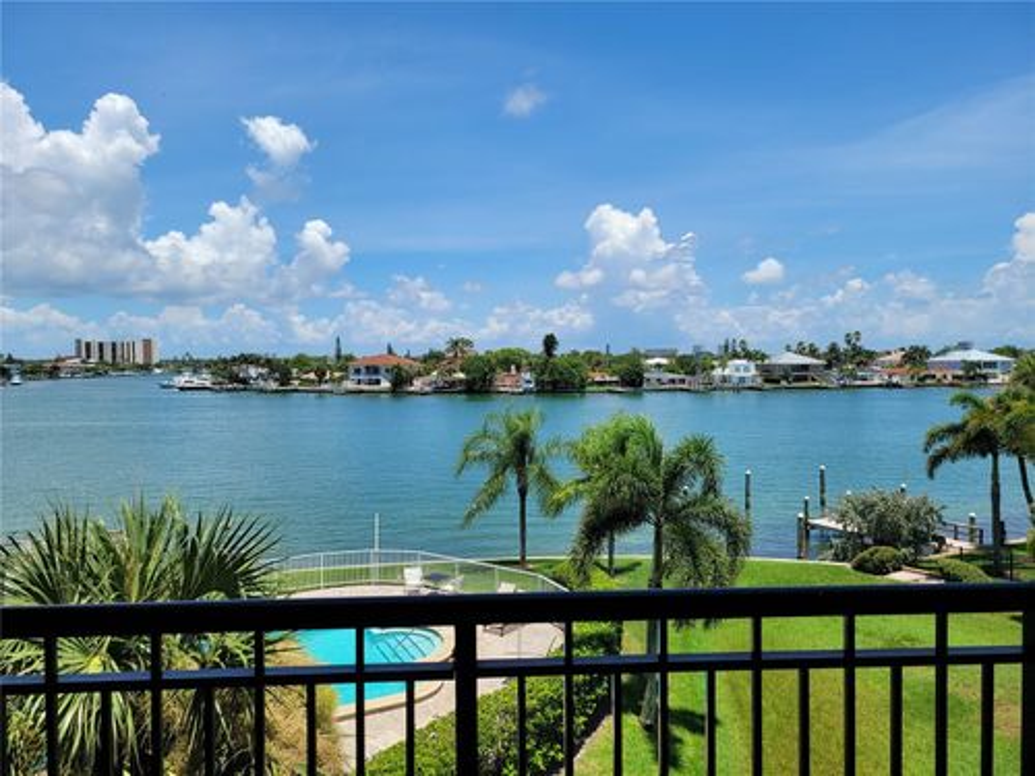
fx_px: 777
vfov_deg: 53.1
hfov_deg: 67.3
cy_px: 388
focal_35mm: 26
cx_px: 518
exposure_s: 1/3282
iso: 40
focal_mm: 5.4
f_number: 1.8
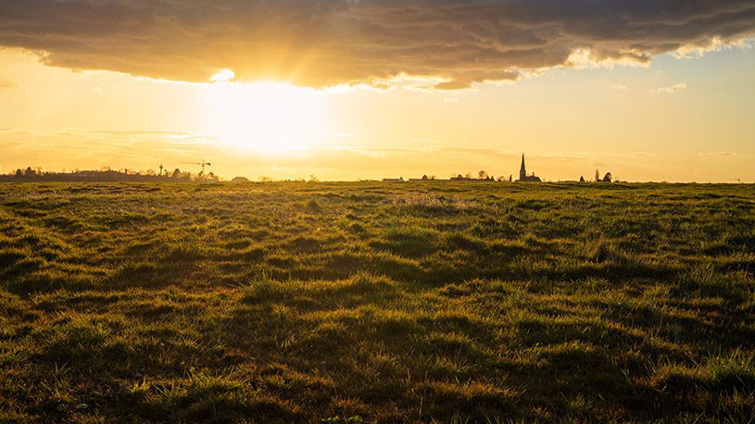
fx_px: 901
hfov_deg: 45.4
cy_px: 187
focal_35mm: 45
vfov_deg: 26.5
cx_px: 338
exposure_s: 1/125
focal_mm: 35
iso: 100
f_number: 9
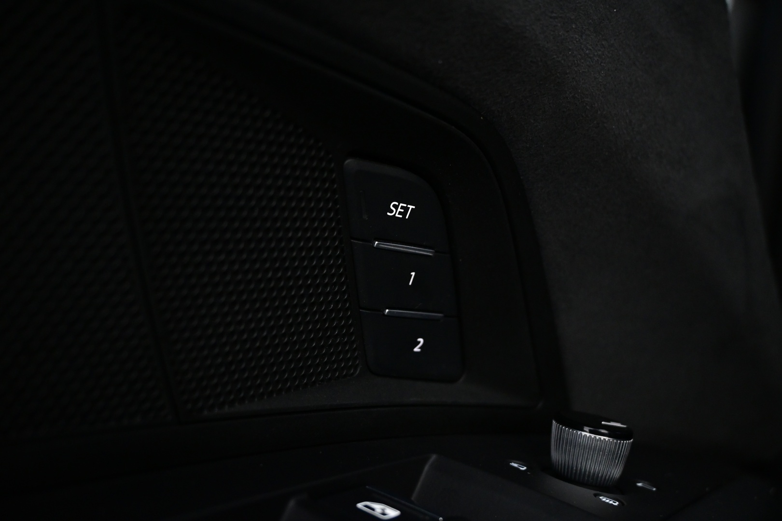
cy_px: 260
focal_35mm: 33
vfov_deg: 40.0
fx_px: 717
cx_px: 391
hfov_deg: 57.2
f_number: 4
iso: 2200
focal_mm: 22
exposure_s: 1/40
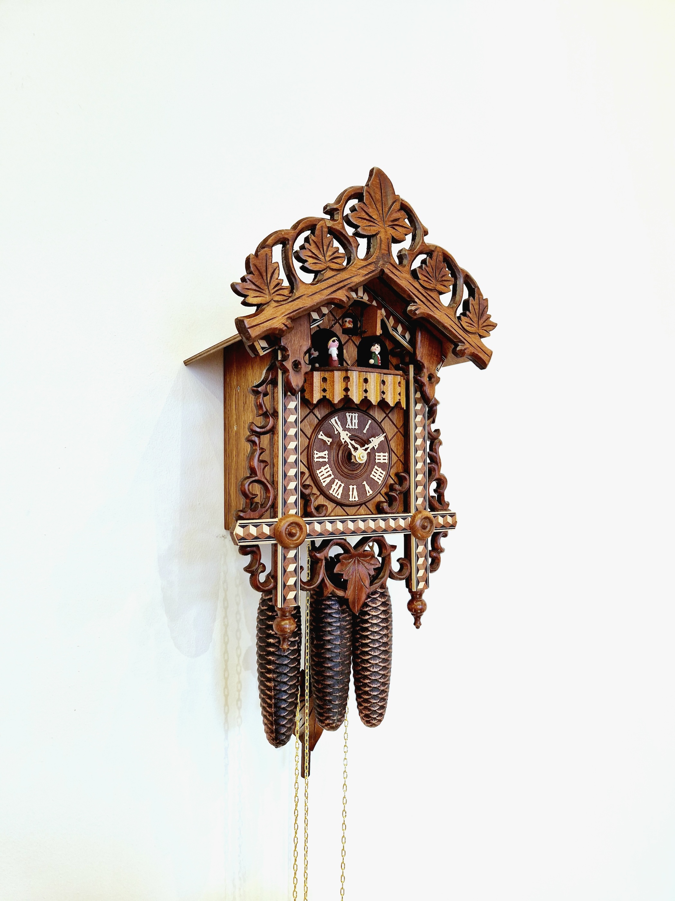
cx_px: 338
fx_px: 598
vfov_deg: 73.9
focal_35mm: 23
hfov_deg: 58.9
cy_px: 450
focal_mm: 5.4
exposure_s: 1/100
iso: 64
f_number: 1.8
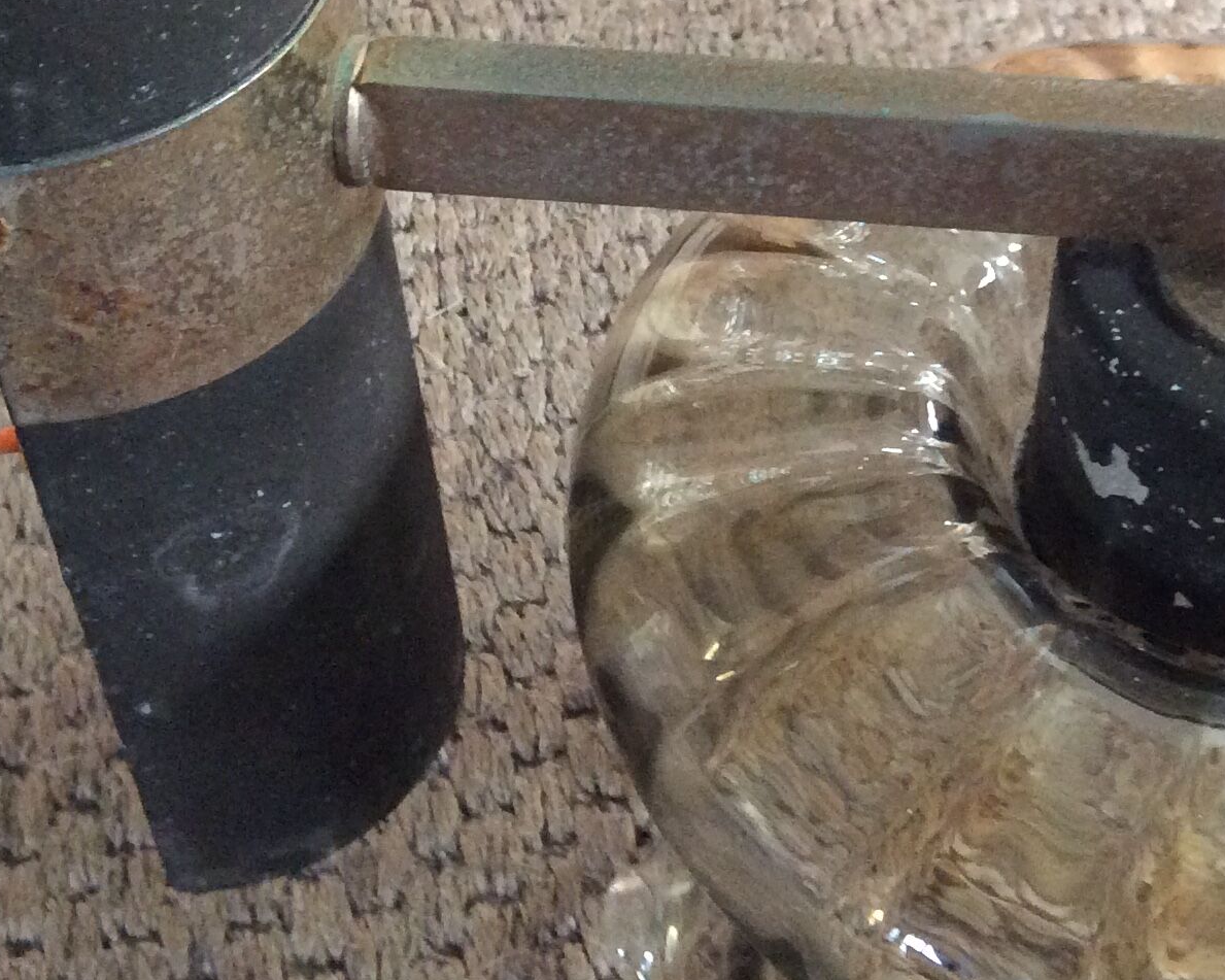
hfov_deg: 27.8
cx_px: 767
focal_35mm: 68
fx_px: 2465
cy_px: 200
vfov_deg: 22.2
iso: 250
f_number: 2.4
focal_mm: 3.3
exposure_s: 1/25
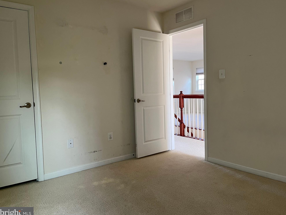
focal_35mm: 27
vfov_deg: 51.4
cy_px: 107
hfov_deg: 65.3
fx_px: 223
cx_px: 146
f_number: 1.6
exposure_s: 1/87
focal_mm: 5.1
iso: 125
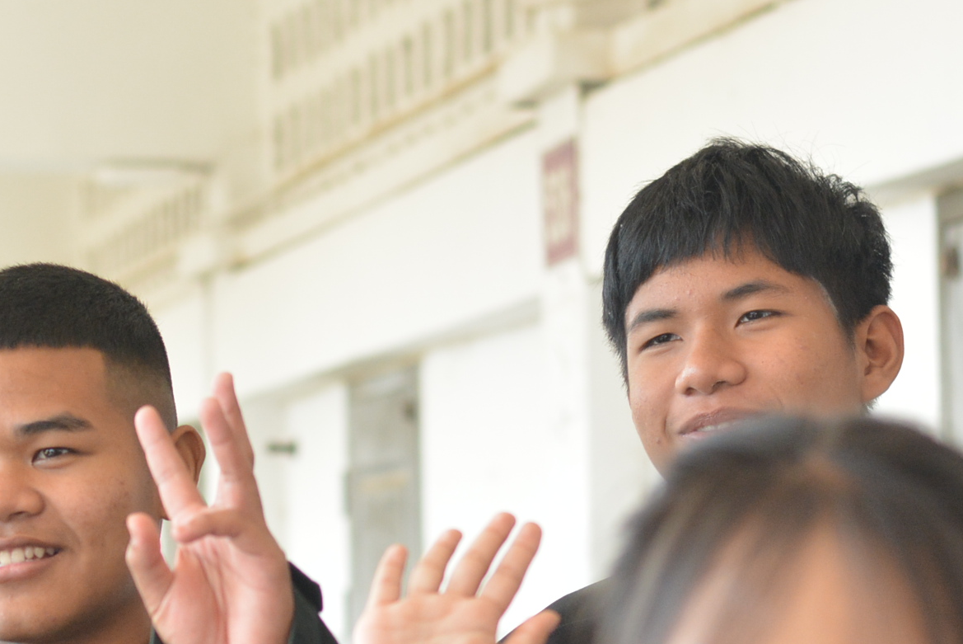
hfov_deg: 10.6
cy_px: 740
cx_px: 107
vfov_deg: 7.1
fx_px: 5139
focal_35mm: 192
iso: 800
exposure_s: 1/800
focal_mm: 50
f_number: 3.5
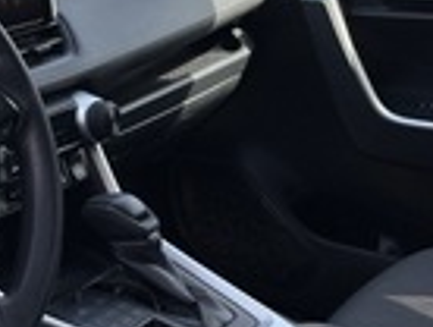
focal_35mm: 79
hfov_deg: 21.7
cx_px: -163
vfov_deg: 18.5
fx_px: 990
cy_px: 58
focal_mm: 5.96
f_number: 1.6
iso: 50
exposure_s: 1/654
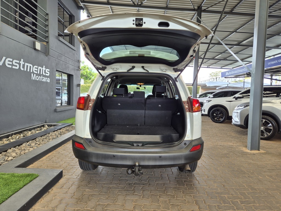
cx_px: 140
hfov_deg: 73.9
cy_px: 106
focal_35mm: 23
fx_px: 187
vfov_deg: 58.9
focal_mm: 5.4
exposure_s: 1/180
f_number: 1.8
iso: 40
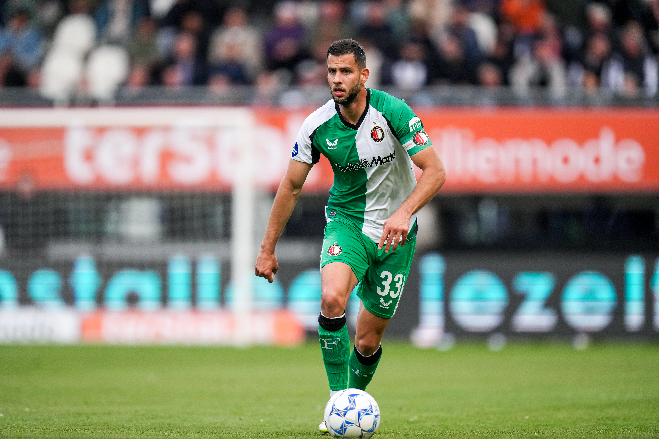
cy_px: 220
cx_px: 330
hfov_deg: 3.7
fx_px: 10250
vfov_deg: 2.5
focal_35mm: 560
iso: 2500
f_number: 4
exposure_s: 1/2000
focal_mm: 560
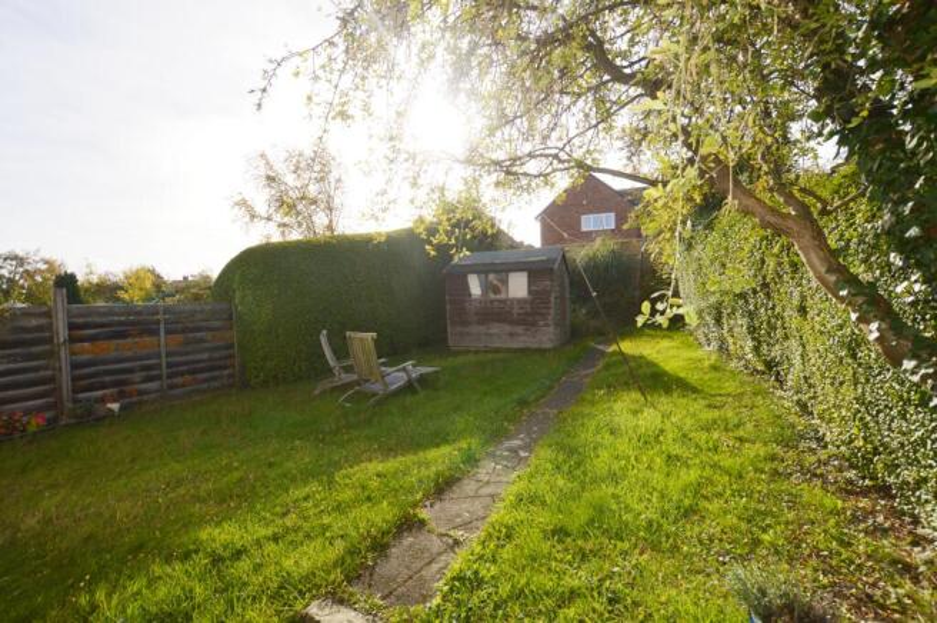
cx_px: 468
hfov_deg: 100.4
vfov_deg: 77.2
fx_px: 390
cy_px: 312
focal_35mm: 15
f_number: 7.1
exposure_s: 1/200
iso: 100
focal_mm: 10
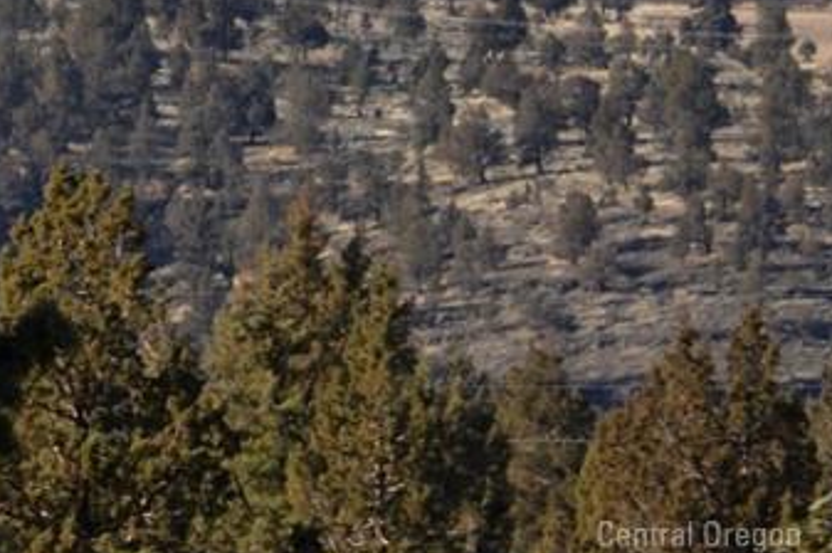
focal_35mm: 575
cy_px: -595
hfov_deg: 3.6
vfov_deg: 2.4
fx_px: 13276
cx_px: -881
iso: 100
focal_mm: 86
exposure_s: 1/200
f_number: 8
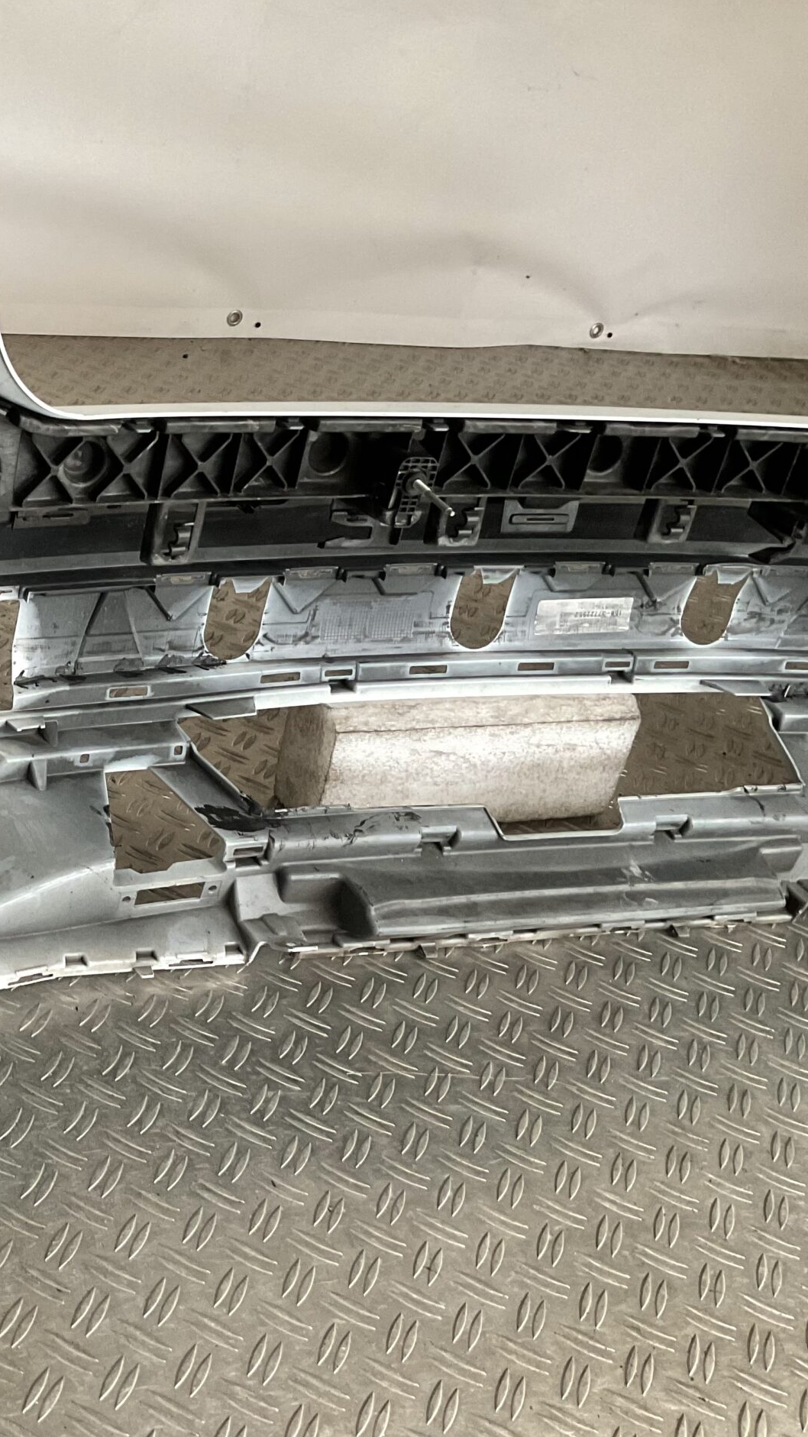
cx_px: -66
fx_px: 1638
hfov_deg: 25.8
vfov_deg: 47.4
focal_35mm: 43
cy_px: 710
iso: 160
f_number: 1.8
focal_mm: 3
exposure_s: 1/50
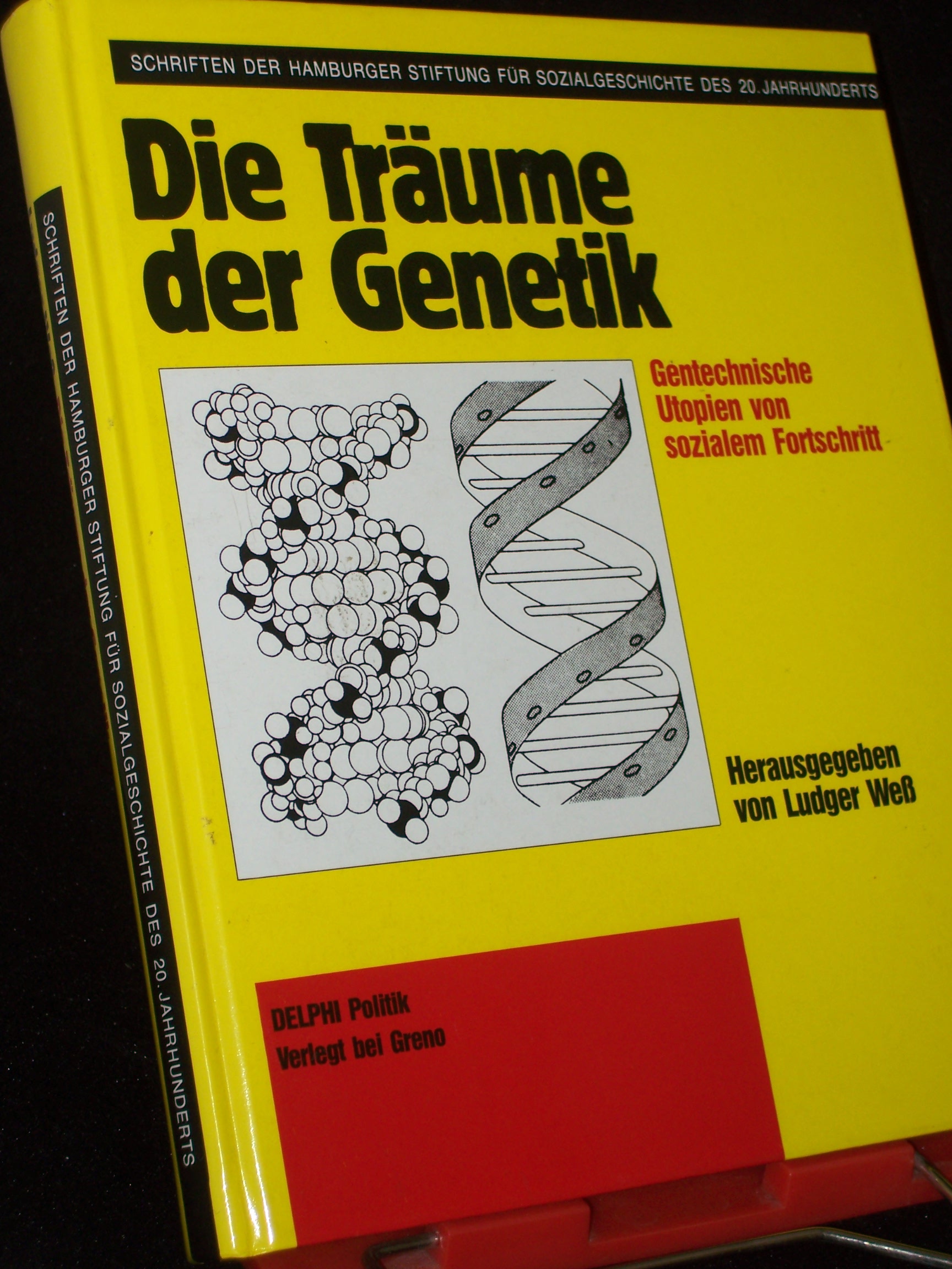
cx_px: 476
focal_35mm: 82
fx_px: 3007
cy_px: 634
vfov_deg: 23.8
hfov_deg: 18.0
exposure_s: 1/80
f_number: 4
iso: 80
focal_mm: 13.6
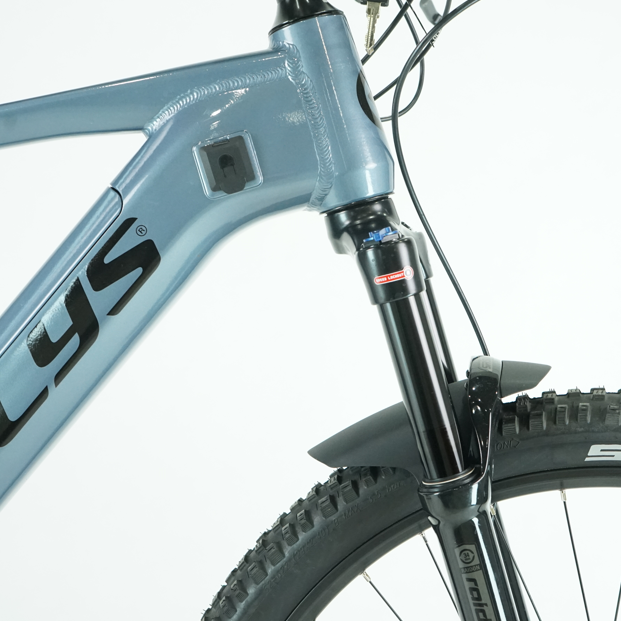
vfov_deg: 34.0
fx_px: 1015
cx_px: 371
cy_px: 283
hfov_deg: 33.9
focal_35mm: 50
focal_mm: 35
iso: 3200
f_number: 5.6
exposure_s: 1/200
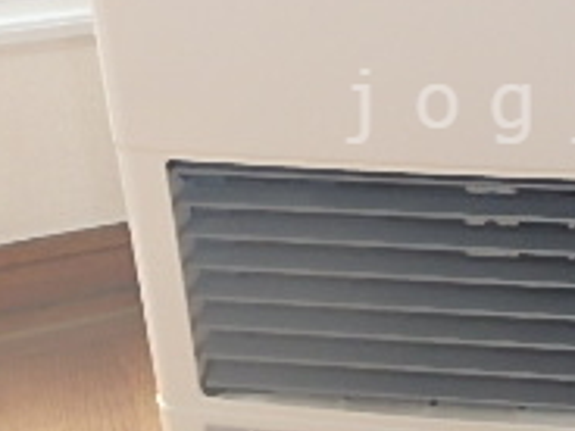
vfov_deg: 20.0
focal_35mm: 73
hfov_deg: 25.5
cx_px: 559
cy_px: 106
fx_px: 1213
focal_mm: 3.7
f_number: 3.5
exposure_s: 1/30
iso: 320
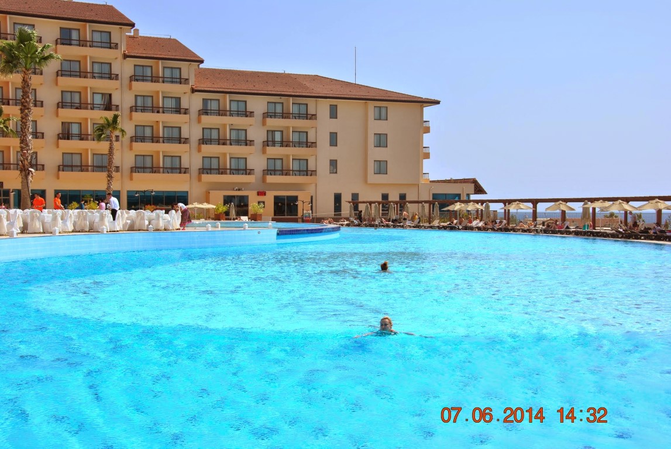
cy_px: 224
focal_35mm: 52
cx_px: 336
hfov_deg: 37.8
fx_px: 980
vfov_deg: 25.8
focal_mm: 35
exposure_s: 1/320
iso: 100
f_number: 9
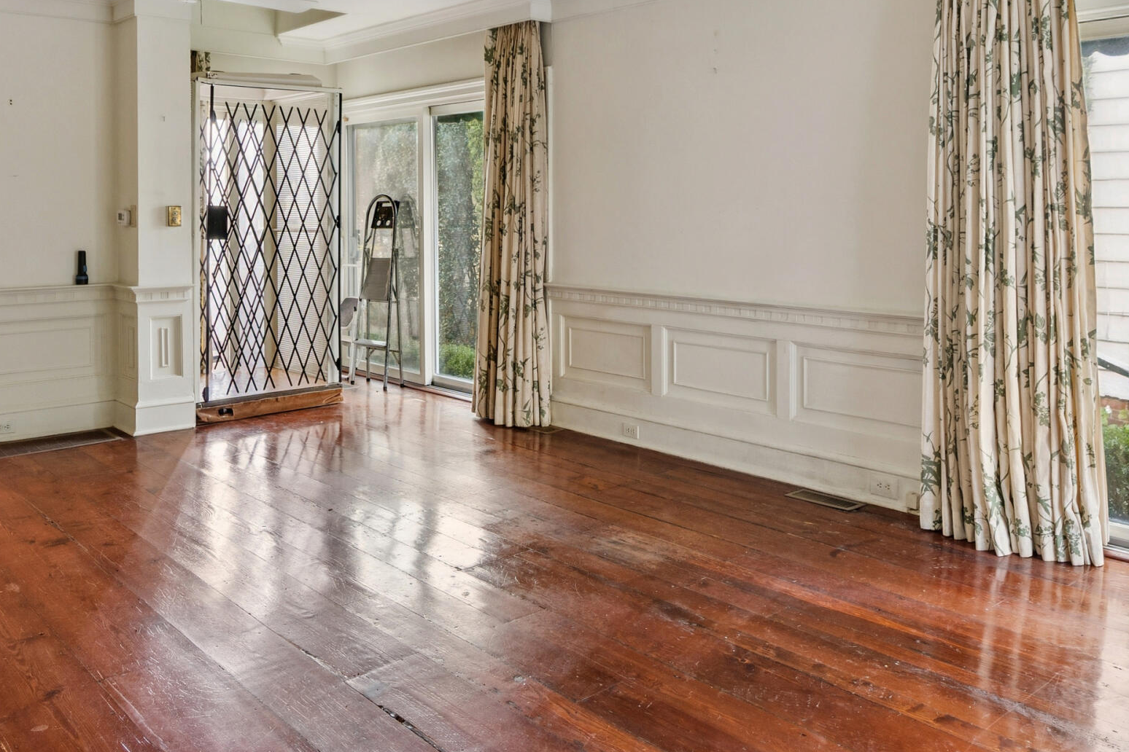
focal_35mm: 31
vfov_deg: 41.6
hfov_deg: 59.8
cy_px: 228
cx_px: 675
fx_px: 972
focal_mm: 16
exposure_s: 1/3.33
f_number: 8
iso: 400
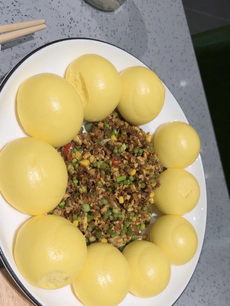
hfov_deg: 56.8
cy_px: 153
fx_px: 213
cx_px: 115
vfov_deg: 71.6
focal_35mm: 24
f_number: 1.78
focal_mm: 6.76
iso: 64
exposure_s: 1/251
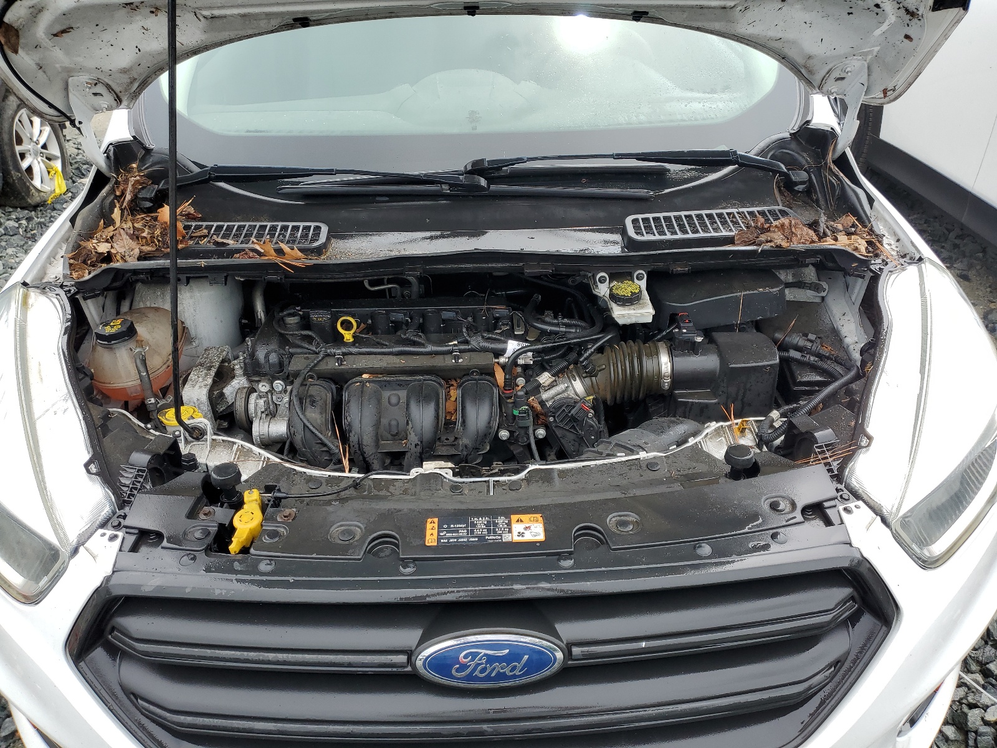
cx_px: 498
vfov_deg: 53.1
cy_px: 374
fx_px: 749
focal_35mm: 26
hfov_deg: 67.3
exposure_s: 1/1000
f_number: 1.5
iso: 50
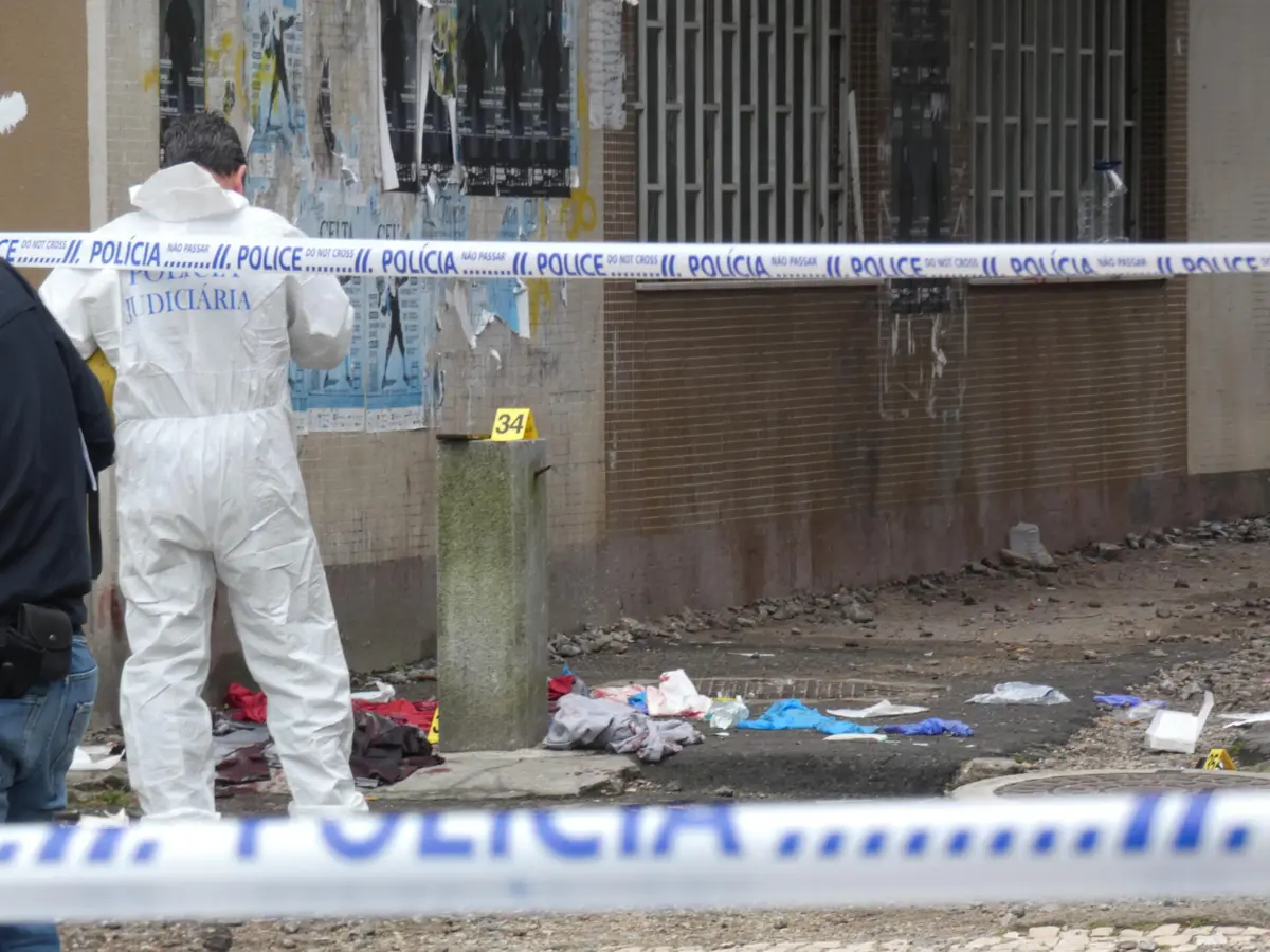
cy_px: 476
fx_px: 10676
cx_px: 635
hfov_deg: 6.8
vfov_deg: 5.1
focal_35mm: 291
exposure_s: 1/80
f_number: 5.5
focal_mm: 52.2
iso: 160
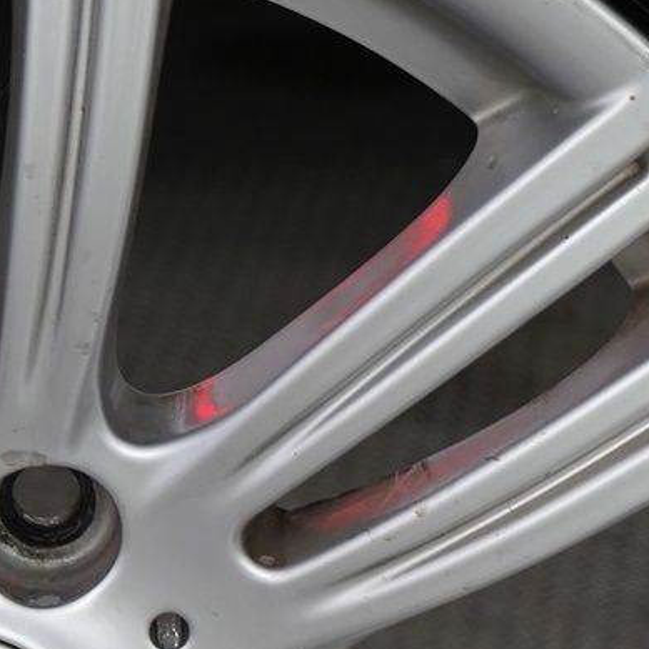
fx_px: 6257
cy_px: 663
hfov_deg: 5.9
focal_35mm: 295
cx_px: -12
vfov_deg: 5.9
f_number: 6.3
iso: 800
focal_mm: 54
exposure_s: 1/25
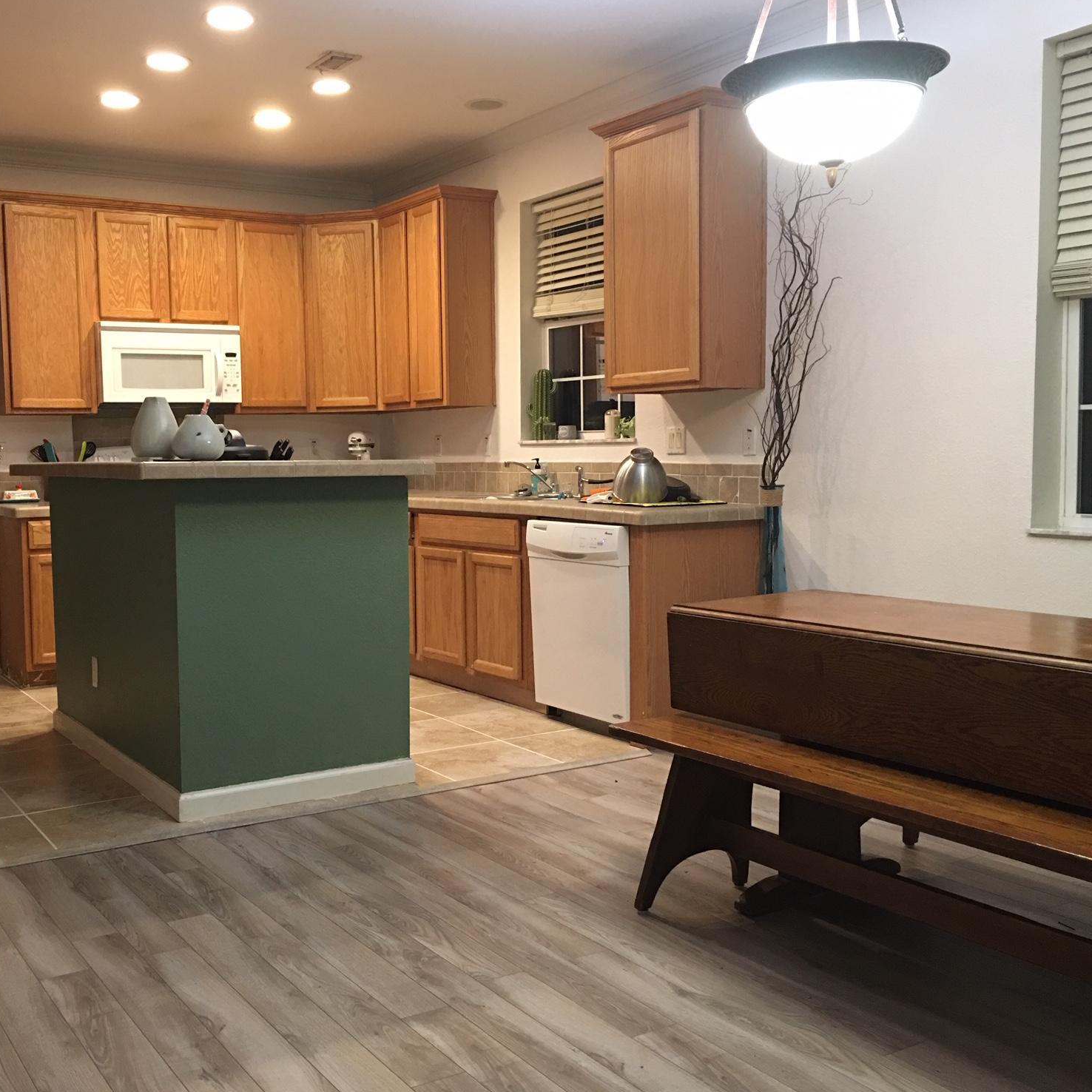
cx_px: 419
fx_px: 1249
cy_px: 552
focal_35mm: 35
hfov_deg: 46.9
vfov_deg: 47.2
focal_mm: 4.15
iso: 50
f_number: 2.2
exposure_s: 1/4
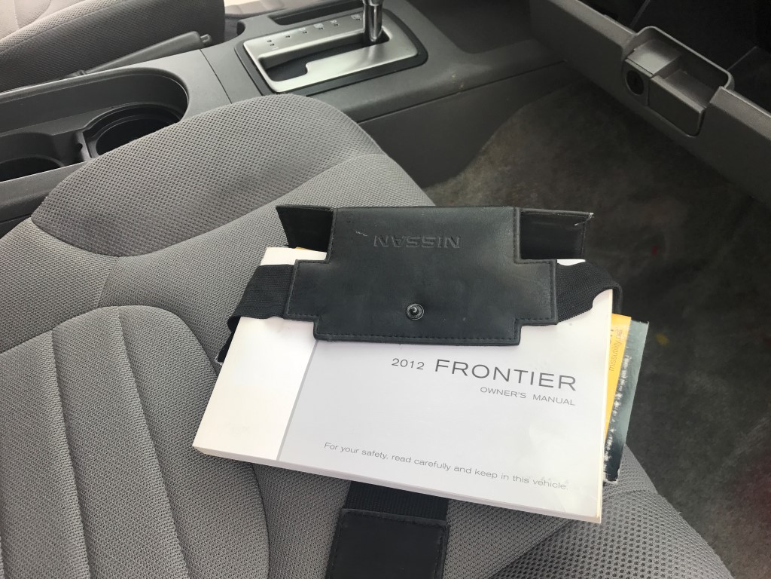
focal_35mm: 28
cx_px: 386
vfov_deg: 49.7
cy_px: 290
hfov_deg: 63.4
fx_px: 624
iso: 20
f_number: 1.8
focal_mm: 3.99
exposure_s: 1/402
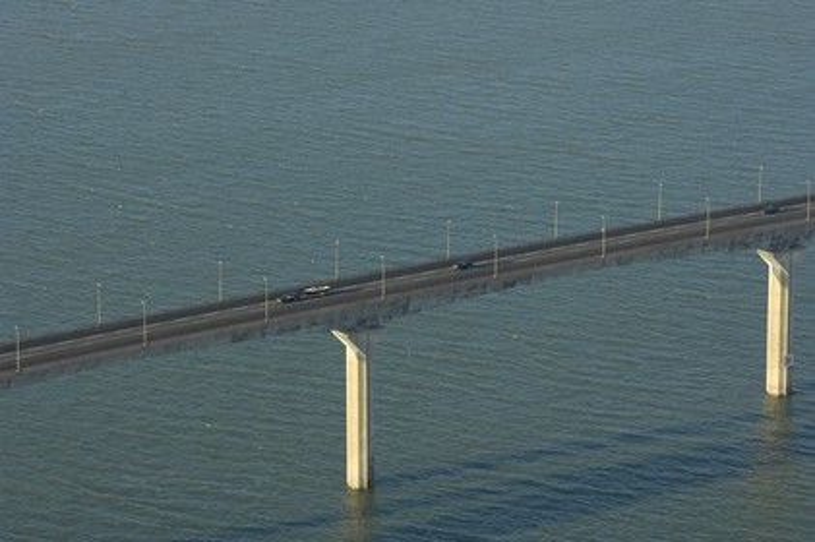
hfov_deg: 13.1
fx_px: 3563
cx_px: 408
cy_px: 271
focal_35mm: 158
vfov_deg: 8.7
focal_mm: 105
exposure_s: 1/350
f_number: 4
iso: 100
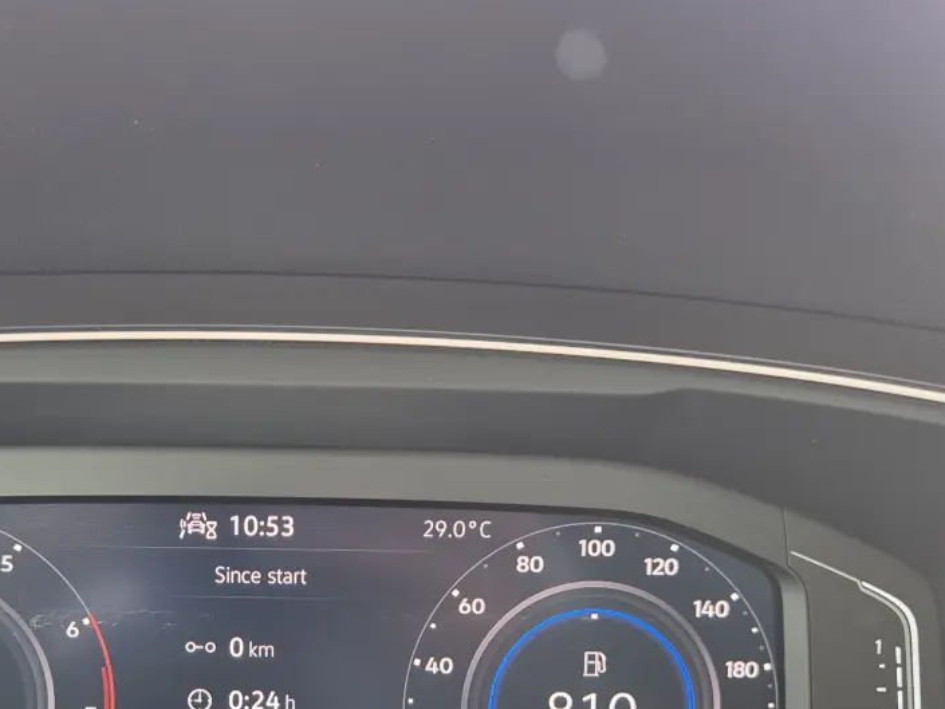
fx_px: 1283
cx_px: 252
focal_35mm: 47
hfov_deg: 39.5
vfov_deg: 29.6
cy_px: 637
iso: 160
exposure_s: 1/100
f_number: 1.8
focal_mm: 5.4
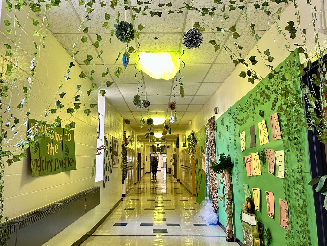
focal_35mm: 24
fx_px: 227
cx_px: 164
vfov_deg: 56.8
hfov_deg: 71.6
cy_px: 123
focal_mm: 6.86
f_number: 1.78
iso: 200
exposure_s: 1/120
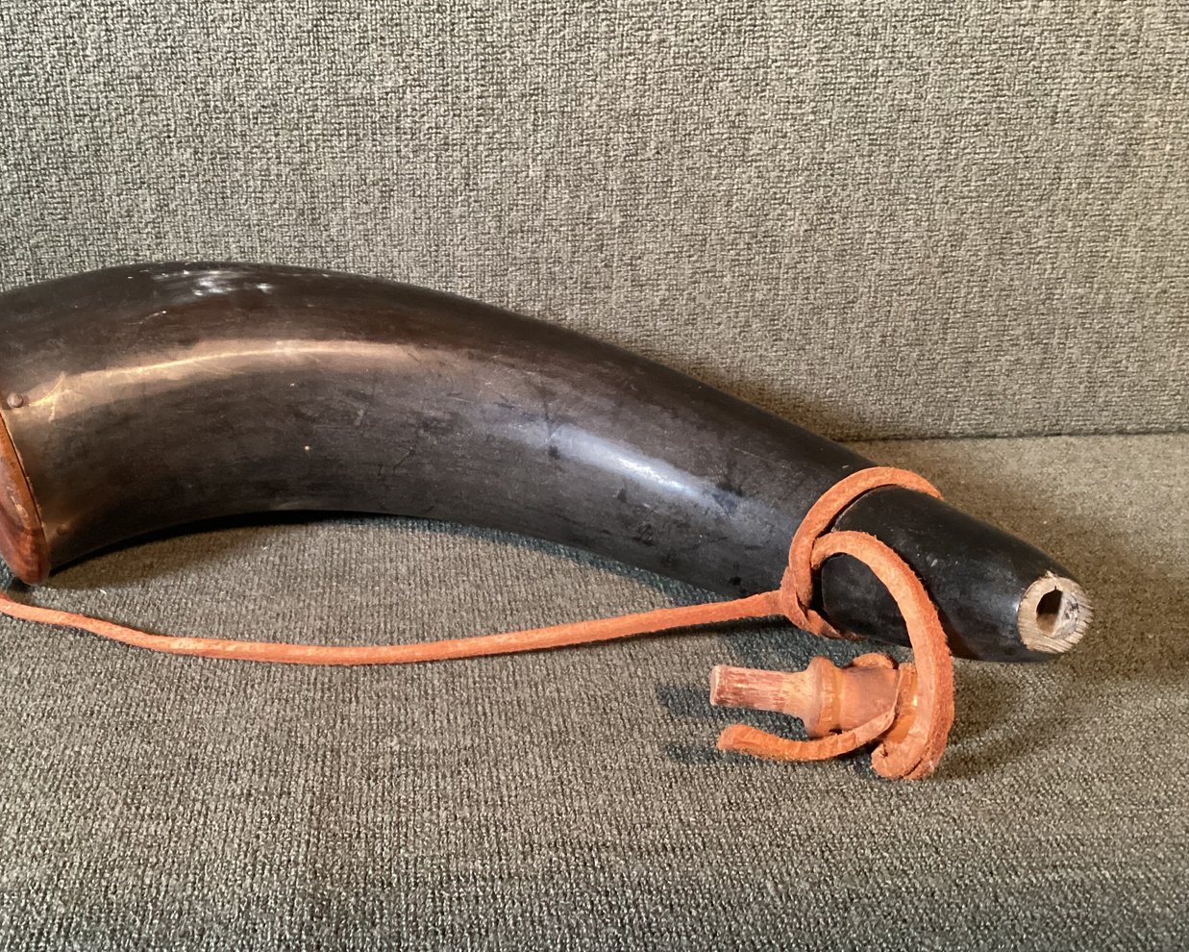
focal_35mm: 37
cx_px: 466
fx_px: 1302
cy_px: 491
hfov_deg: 48.7
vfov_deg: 40.1
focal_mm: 3.3
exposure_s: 1/30
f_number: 2.4
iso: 400
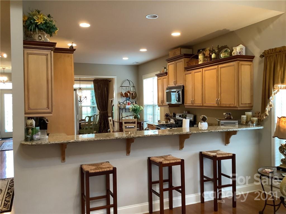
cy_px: 107
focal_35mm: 31
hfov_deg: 58.4
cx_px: 143
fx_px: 256
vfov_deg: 45.4
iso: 250
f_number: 2.4
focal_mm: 3.3
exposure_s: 1/33
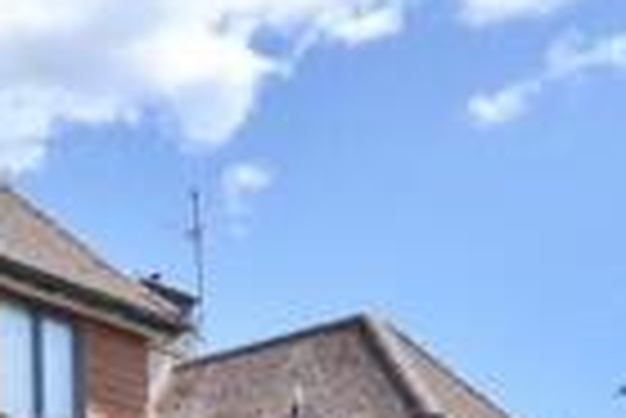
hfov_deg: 19.5
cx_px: -108
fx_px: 1723
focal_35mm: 99
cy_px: 816
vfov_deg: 12.4
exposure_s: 1/250
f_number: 8
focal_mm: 14
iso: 100
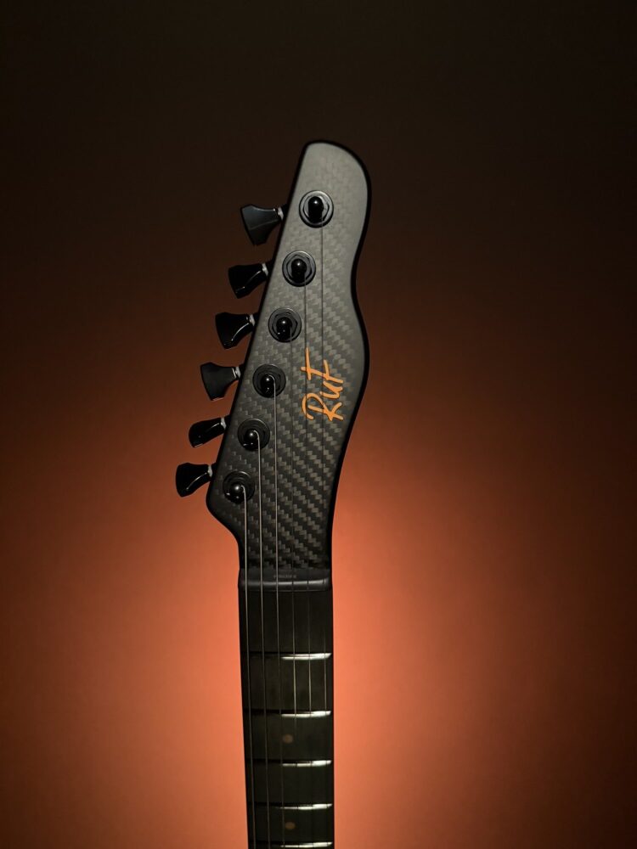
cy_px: 424
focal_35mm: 24
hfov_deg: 56.8
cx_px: 318
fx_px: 589
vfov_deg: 71.6
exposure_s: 1/30
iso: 1600
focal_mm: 6.76
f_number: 1.78
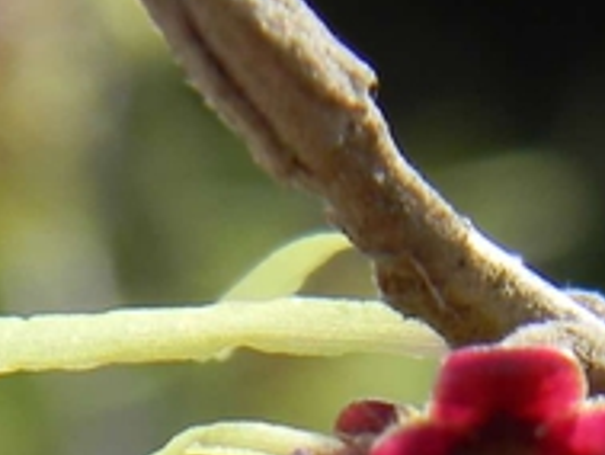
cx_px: 563
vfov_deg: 4.4
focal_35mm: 336
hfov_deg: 5.9
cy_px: 852
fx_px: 5876
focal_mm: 15.1
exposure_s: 1/195
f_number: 4.5
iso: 80
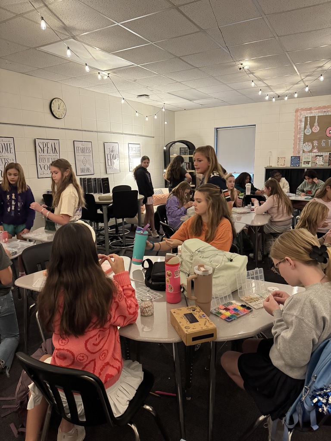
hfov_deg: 56.8
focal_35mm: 24
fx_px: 306
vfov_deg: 71.6
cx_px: 166
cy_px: 220
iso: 800
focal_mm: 6.76
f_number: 1.78
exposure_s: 1/60
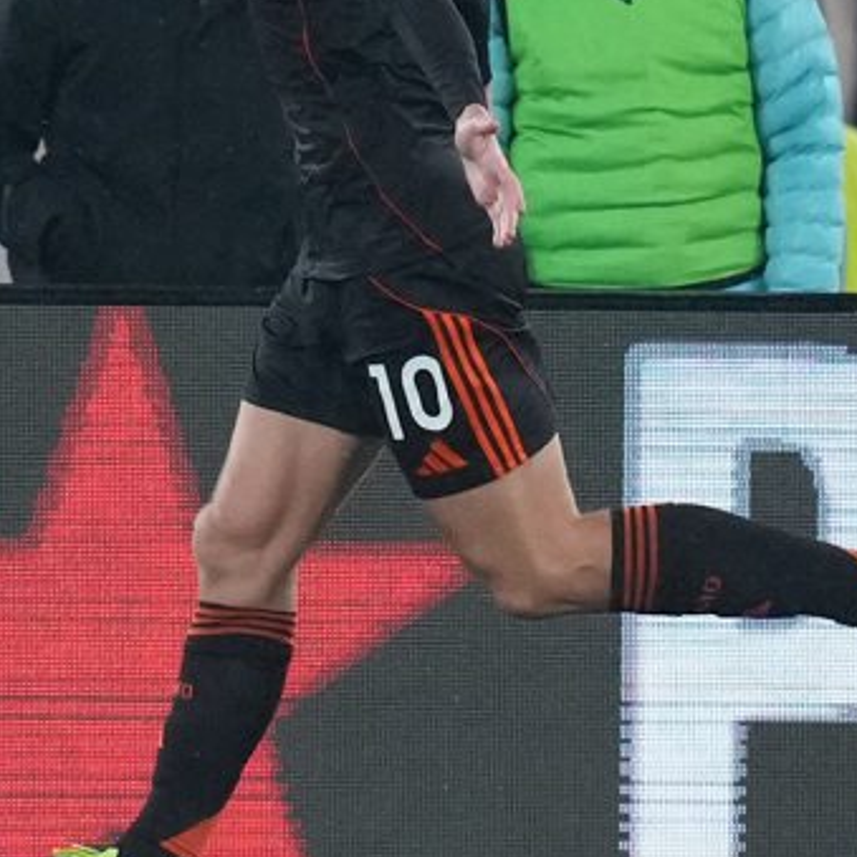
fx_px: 42099
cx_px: 817
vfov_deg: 1.2
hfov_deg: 1.2
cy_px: 220
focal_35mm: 1503
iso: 4000
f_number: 3.5
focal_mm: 400
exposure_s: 1/2000
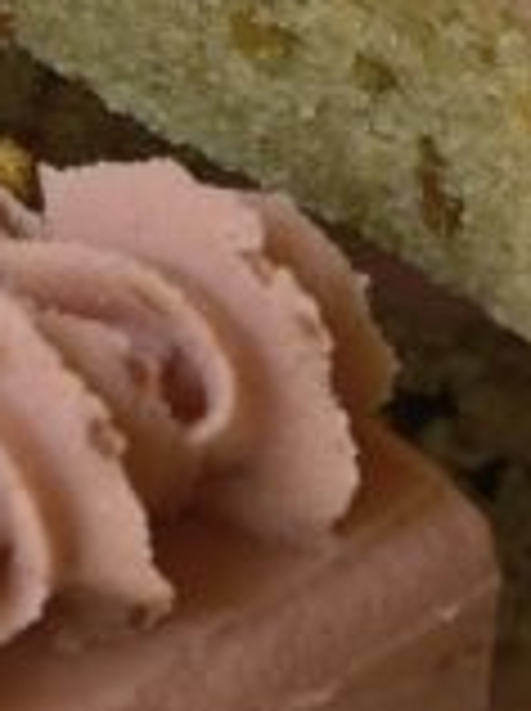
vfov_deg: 4.3
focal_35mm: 461
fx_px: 9454
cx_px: -27
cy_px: -148
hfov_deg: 3.2
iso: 800
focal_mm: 56
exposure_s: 1/900
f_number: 4.5
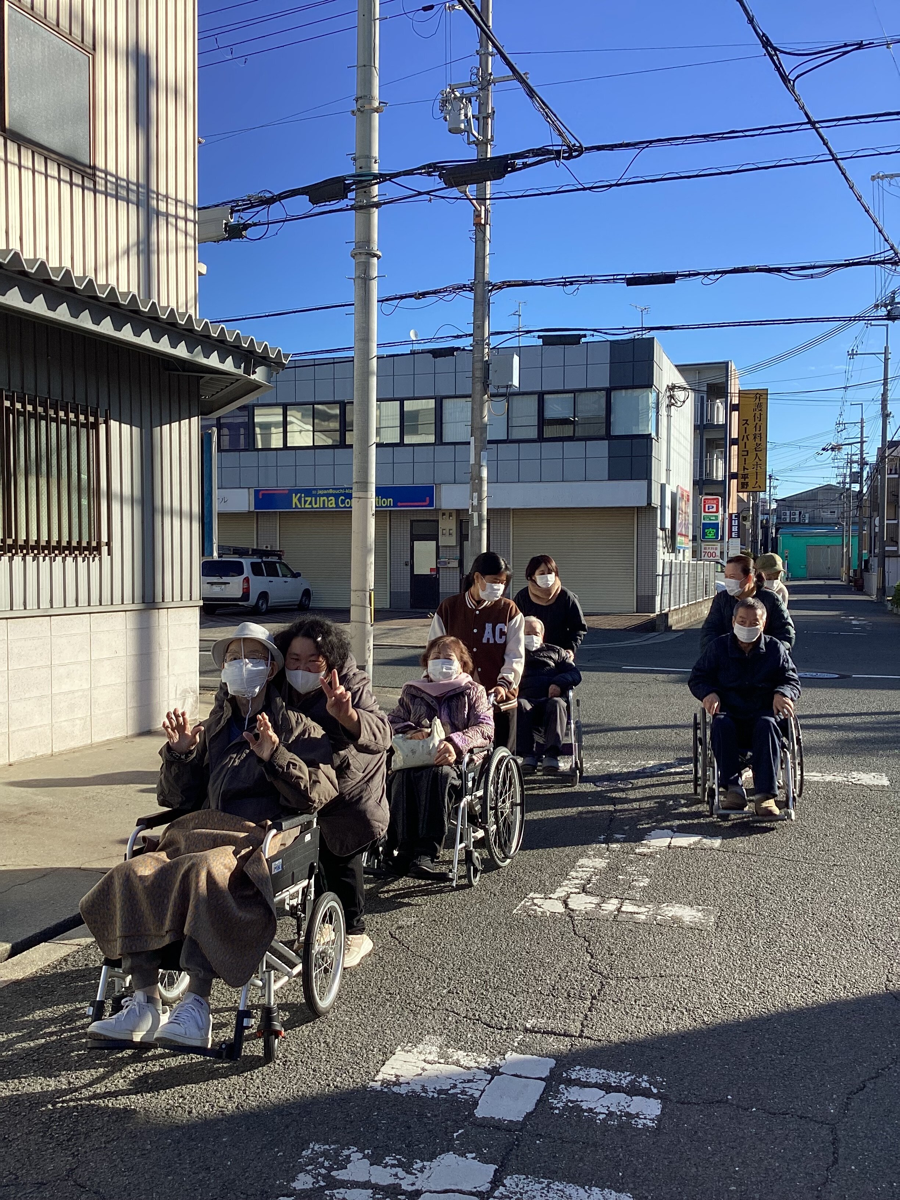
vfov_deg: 58.4
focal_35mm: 31
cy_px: 600
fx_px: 1075
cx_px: 450
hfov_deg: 45.4
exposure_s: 1/815
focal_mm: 3.3
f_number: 2.4
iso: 25
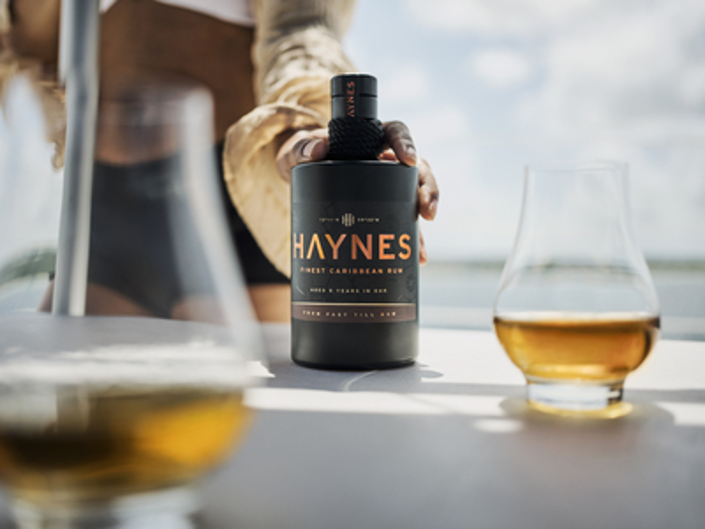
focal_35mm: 36
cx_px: 352
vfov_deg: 39.7
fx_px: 733
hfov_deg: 51.4
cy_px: 264
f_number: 2.8
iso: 125
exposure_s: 1/1250
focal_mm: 45
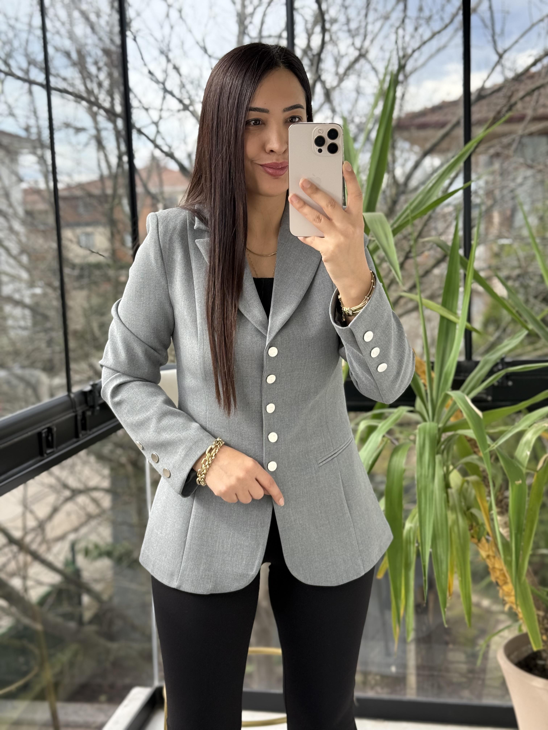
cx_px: 274
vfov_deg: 39.7
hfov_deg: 30.3
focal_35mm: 48
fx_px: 1013
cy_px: 365
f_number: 1.78
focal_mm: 6.76
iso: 100
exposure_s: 1/487
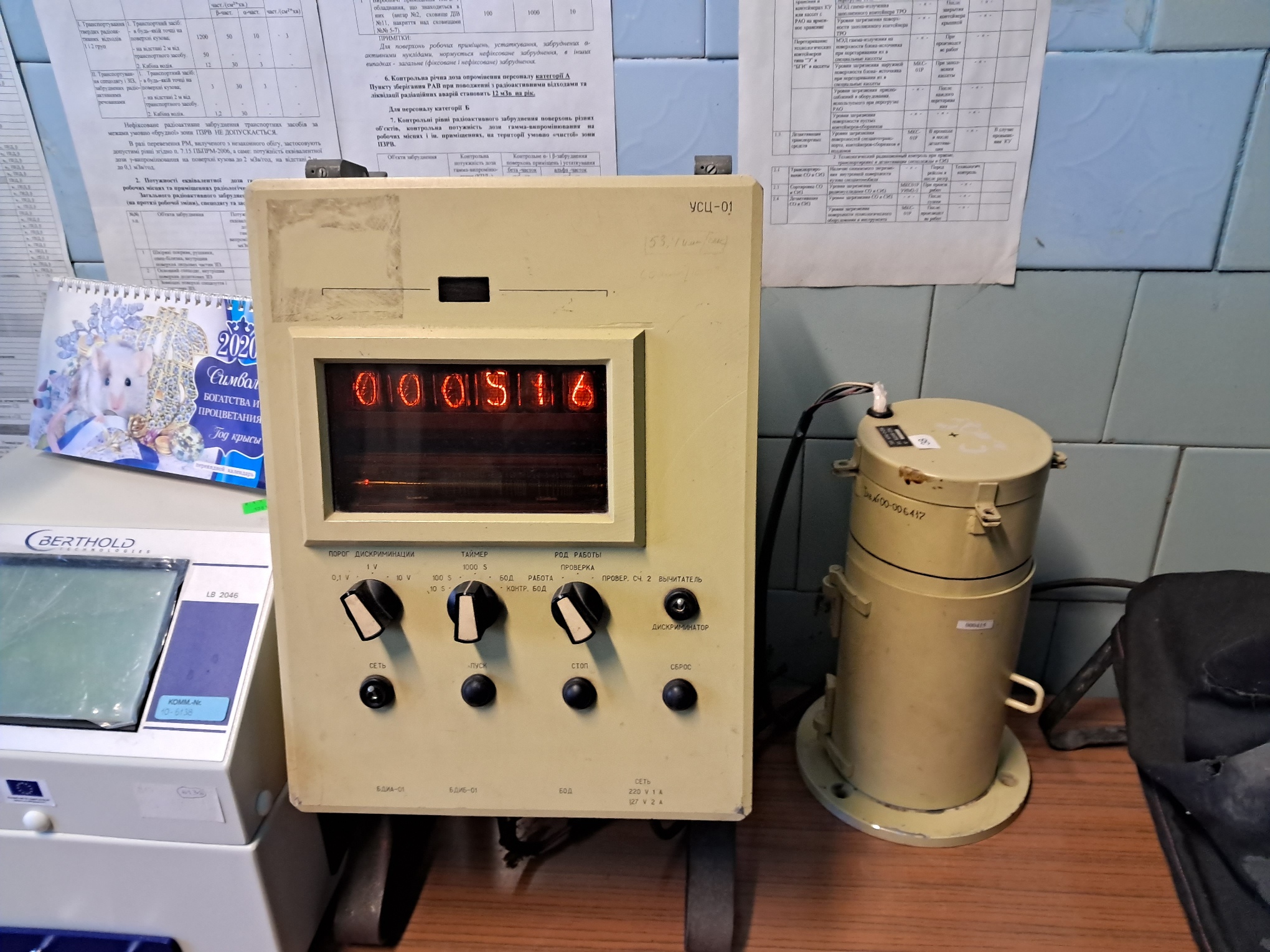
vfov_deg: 51.4
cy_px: 476
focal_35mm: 27
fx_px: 991
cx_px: 635
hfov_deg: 65.3
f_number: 1.8
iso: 500
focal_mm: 4
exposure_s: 1/33
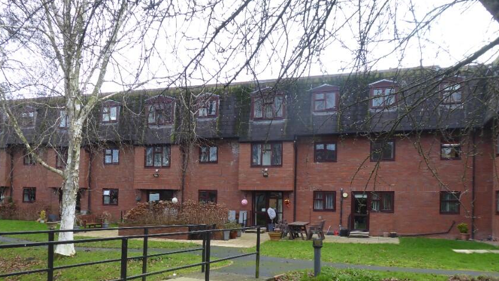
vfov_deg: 35.1
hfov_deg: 59.3
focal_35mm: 33
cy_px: 201
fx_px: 437
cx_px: 218
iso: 125
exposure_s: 1/60
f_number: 3.3
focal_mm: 4.3
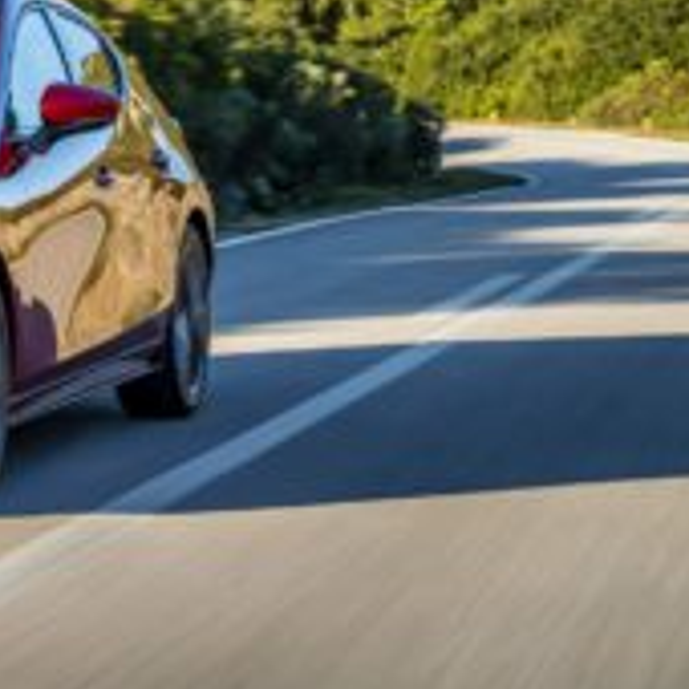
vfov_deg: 11.9
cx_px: -186
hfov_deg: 11.7
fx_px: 3288
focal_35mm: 146
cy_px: 172
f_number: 9
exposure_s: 1/25
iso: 100
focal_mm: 56
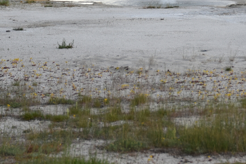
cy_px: -3
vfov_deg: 5.6
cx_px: 168
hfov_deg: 8.4
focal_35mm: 244
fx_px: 1668
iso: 280
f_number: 5.3
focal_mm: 105
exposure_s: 1/250
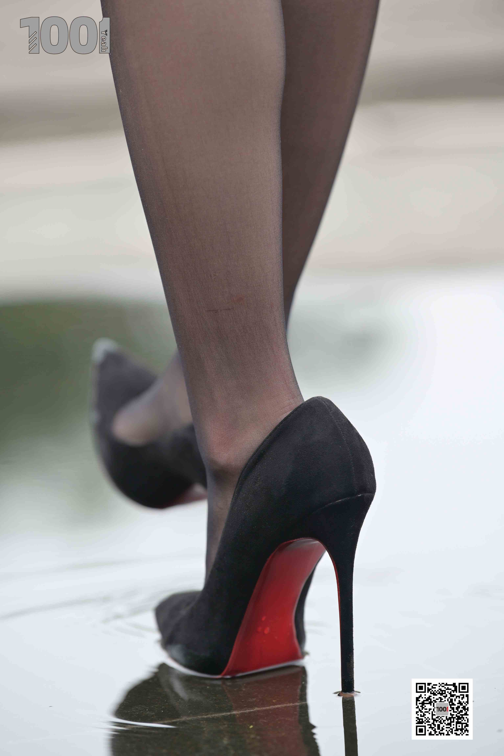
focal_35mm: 200
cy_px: 378
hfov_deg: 6.9
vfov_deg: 10.3
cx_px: 252
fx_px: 4199
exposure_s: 1/320
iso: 200
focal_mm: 200
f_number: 4
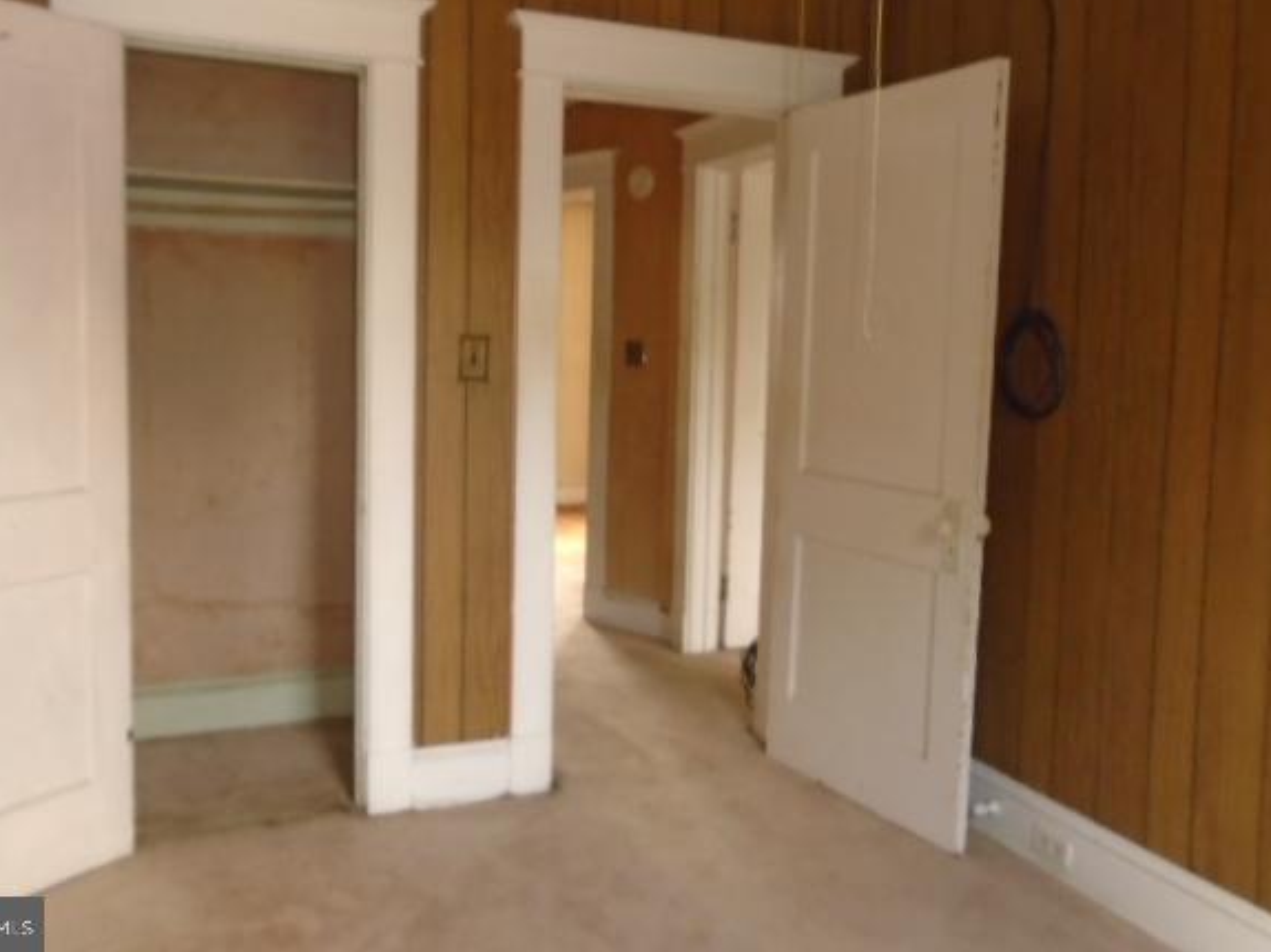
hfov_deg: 61.6
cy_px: 423
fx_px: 1064
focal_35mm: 29
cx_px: 580
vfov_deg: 48.1
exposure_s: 1/30
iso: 400
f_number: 3.2
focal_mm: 4.6
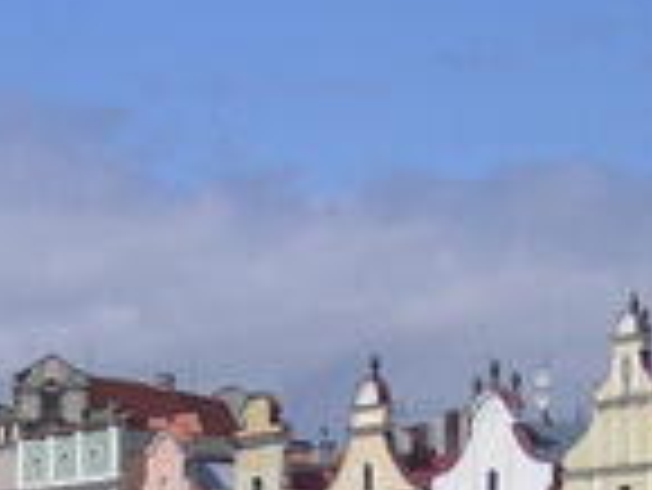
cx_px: 175
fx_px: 3846
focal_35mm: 204
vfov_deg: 7.2
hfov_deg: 9.7
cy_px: 665
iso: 50
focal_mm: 6.1
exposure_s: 1/350
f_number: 6.7
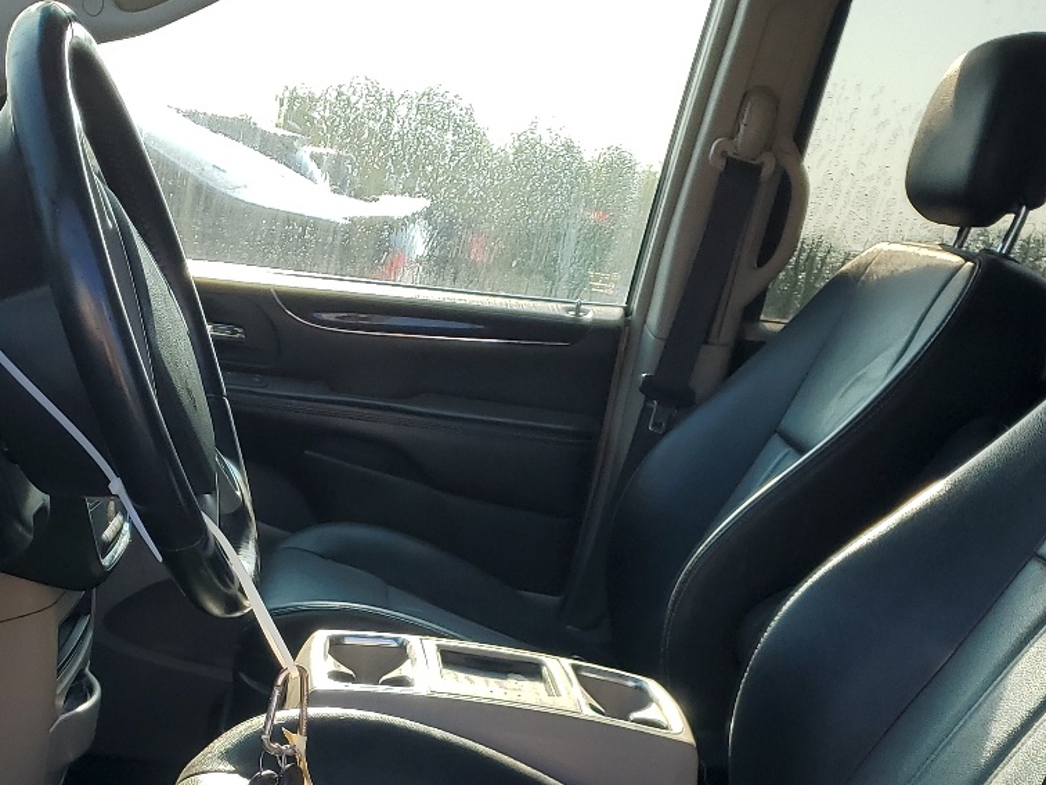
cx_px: 364
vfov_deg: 25.8
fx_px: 1662
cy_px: 701
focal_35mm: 55
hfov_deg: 34.7
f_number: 1.5
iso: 50
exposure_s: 1/1111
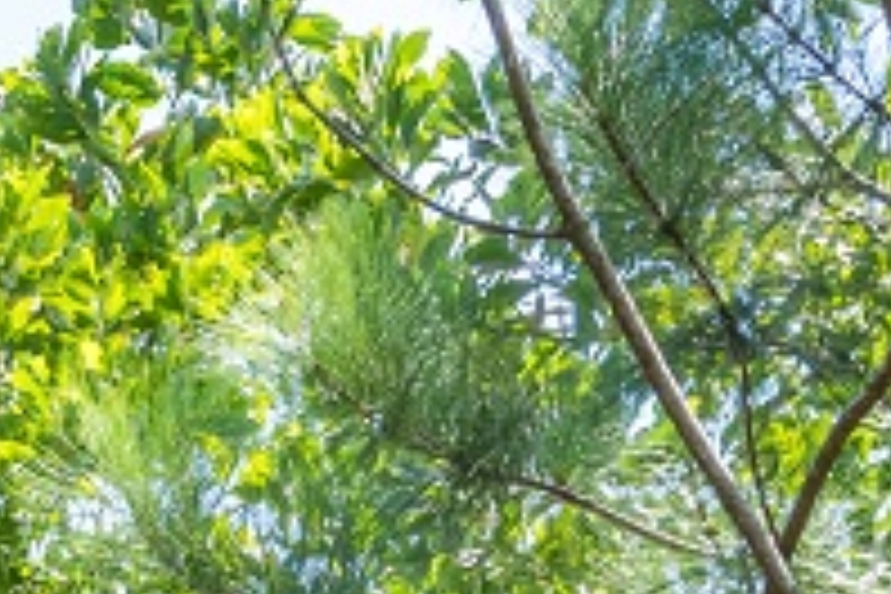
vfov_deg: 7.2
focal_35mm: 159
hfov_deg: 12.4
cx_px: -346
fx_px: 3935
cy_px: 2036
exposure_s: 1/80
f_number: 10
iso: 160
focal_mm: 21
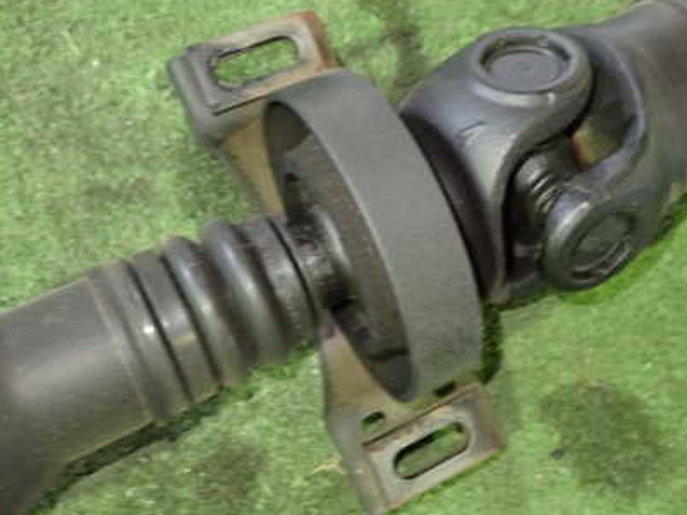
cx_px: 417
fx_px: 893
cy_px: 228
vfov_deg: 32.2
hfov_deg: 41.8
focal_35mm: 45
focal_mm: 5.4
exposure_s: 1/30
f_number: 2.3
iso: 800
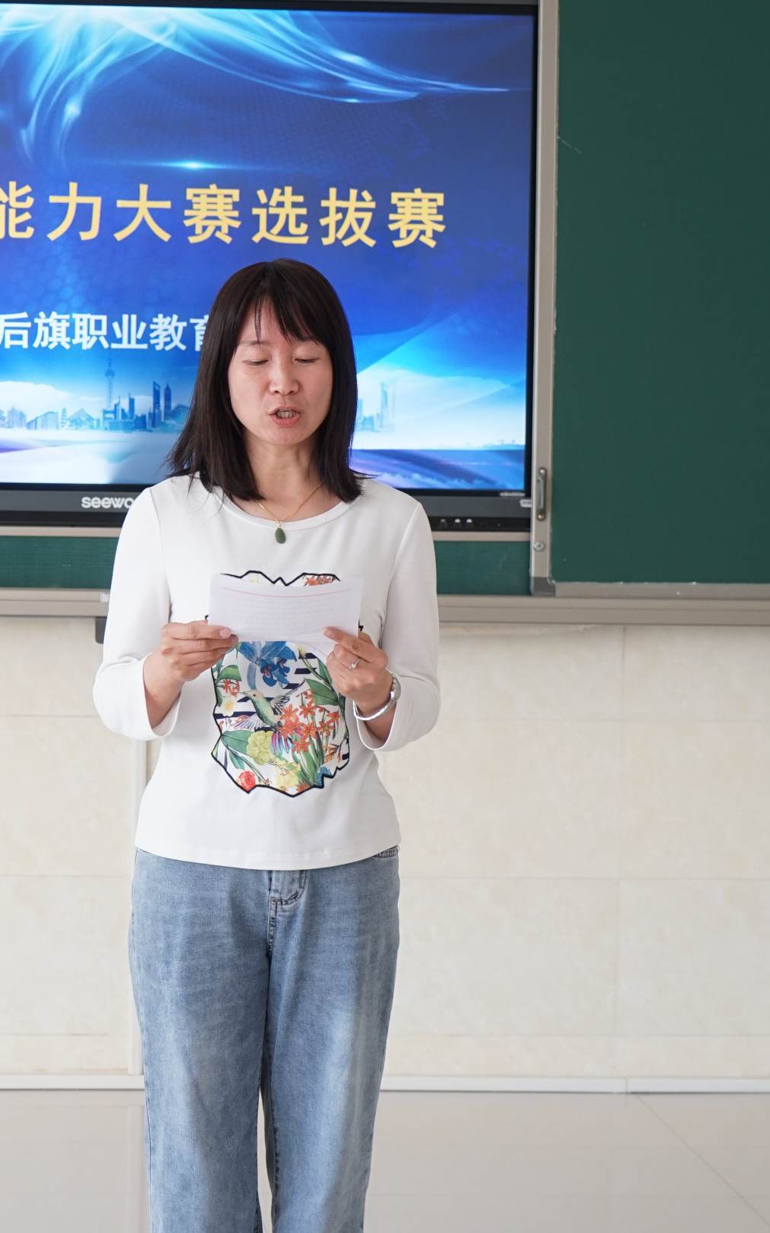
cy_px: 621
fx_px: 2720
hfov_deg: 16.0
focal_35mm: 81
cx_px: 144
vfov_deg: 25.5
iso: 320
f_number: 4
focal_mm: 43
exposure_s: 1/60.2
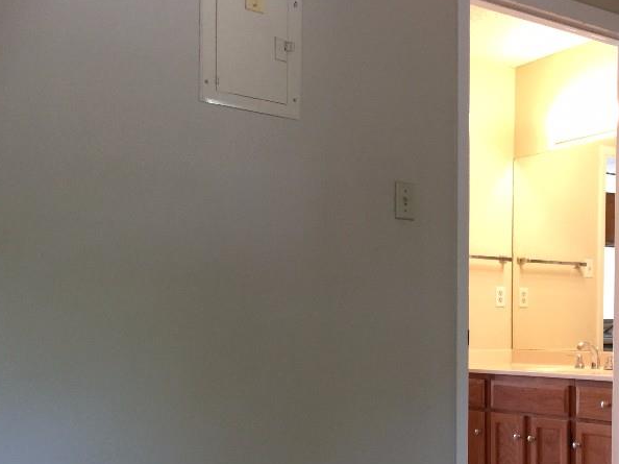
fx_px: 894
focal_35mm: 50
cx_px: 487
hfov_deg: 37.0
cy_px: 378
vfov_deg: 28.4
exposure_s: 1/15
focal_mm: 4.15
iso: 80
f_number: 2.2
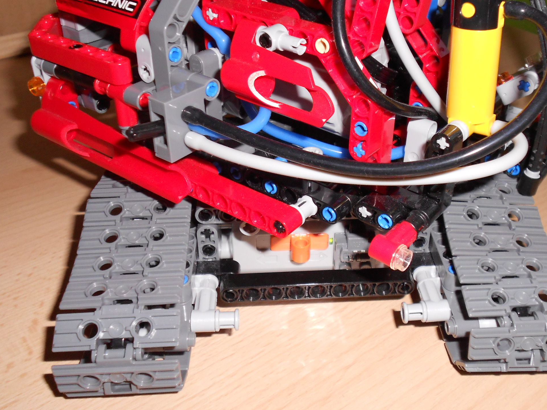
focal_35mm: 38
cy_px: 170
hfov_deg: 48.8
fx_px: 601
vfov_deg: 37.6
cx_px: 310
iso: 200
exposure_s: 1/30
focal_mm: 6
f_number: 9
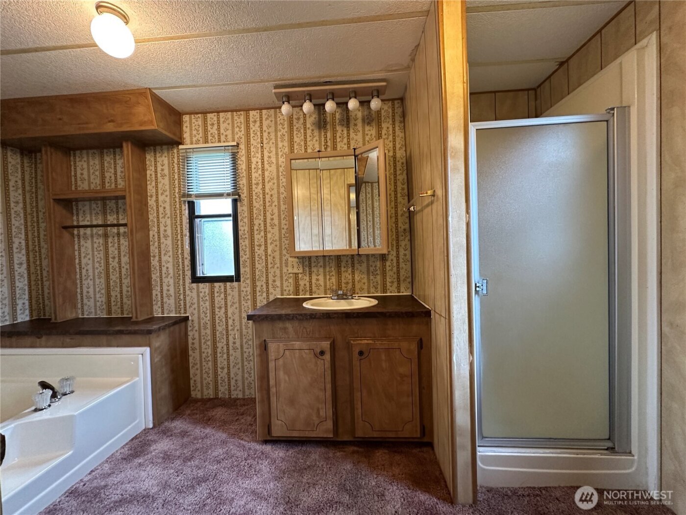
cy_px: 258
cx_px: 343
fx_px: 277
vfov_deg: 85.7
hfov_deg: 102.1
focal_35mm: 14
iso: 320
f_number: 2.2
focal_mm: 2.22
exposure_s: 1/60
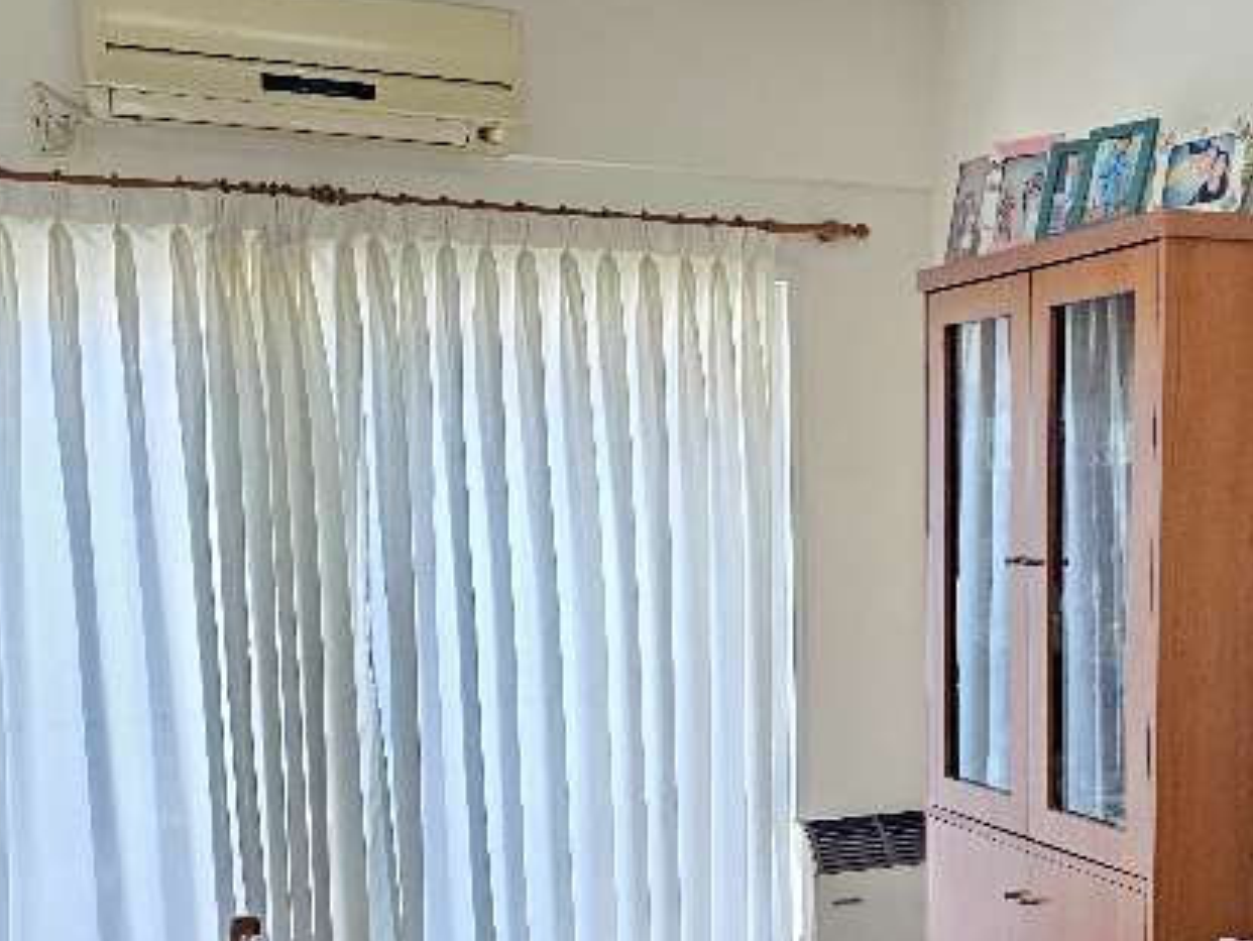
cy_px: 761
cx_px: 975
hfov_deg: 37.0
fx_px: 1811
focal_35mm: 50
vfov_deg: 28.5
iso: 800
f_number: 1.7
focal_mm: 6.3
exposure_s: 1/100
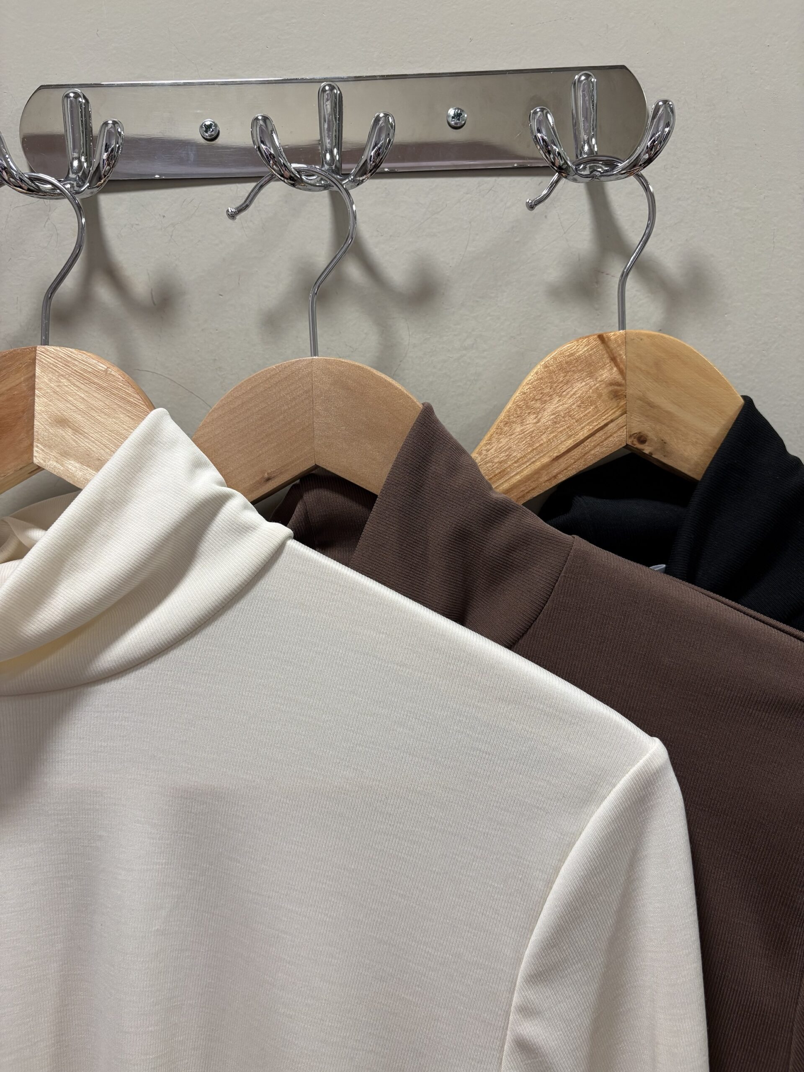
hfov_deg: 53.1
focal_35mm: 26
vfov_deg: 67.3
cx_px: 402
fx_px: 805
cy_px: 536
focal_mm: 5.96
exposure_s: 1/100
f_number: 1.6
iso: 125
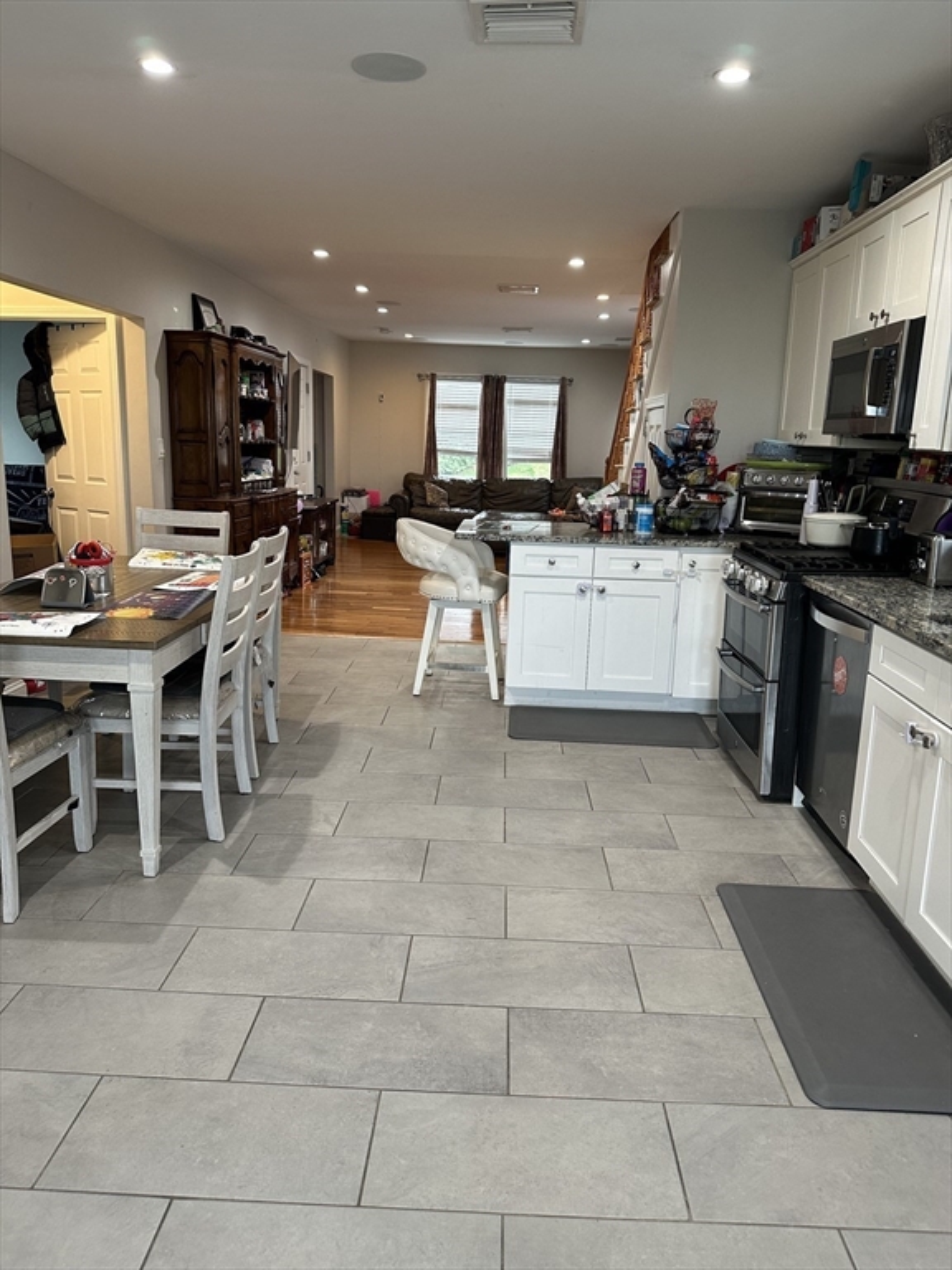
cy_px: 635
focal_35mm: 24
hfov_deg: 56.8
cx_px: 476
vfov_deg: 71.6
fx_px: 880
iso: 160
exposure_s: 1/60
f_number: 1.78
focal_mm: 6.86
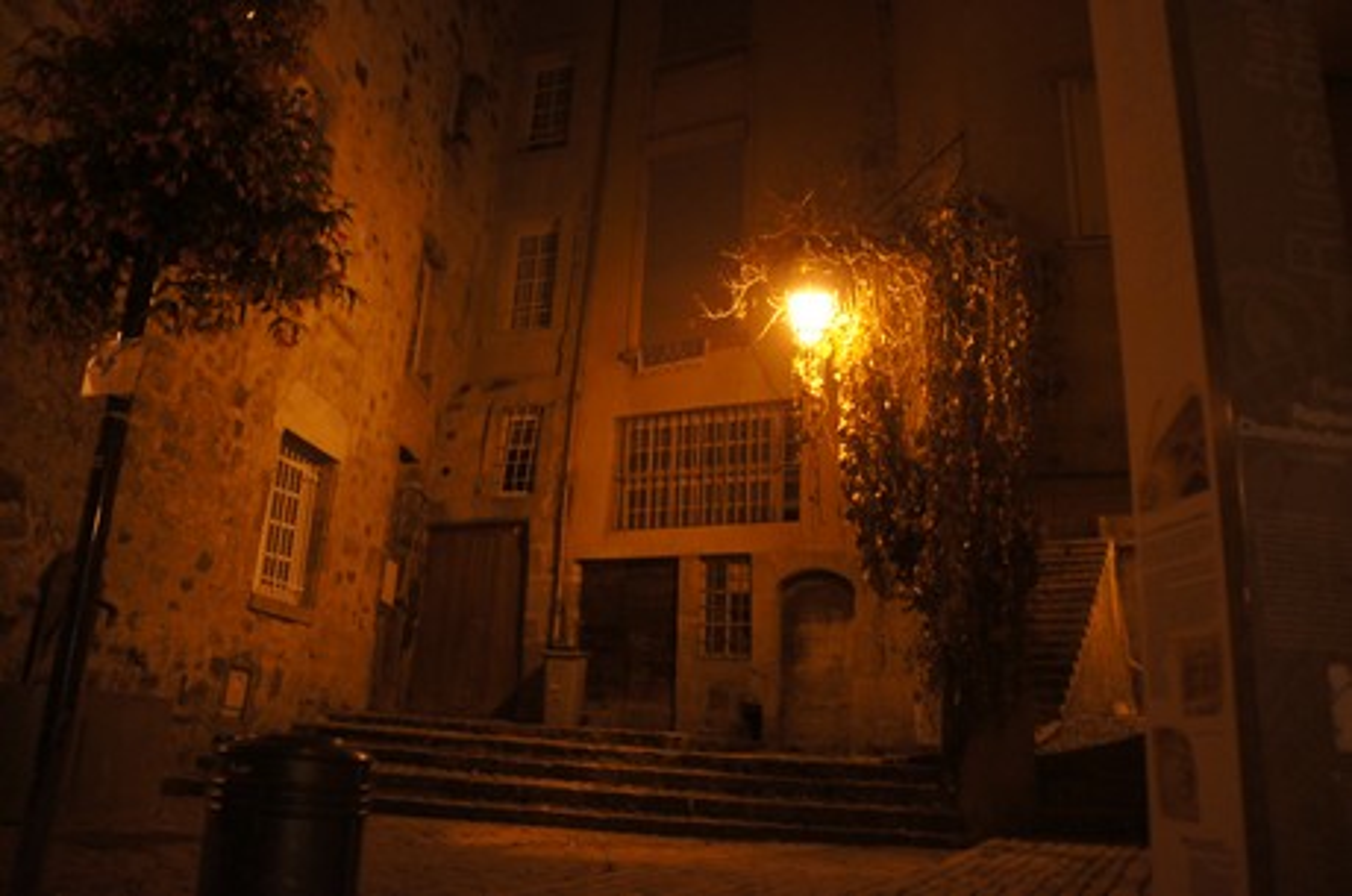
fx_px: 1012
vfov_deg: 47.8
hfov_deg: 67.5
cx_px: 676
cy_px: 448
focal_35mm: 27
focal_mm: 18
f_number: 3.5
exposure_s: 1/25
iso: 1600
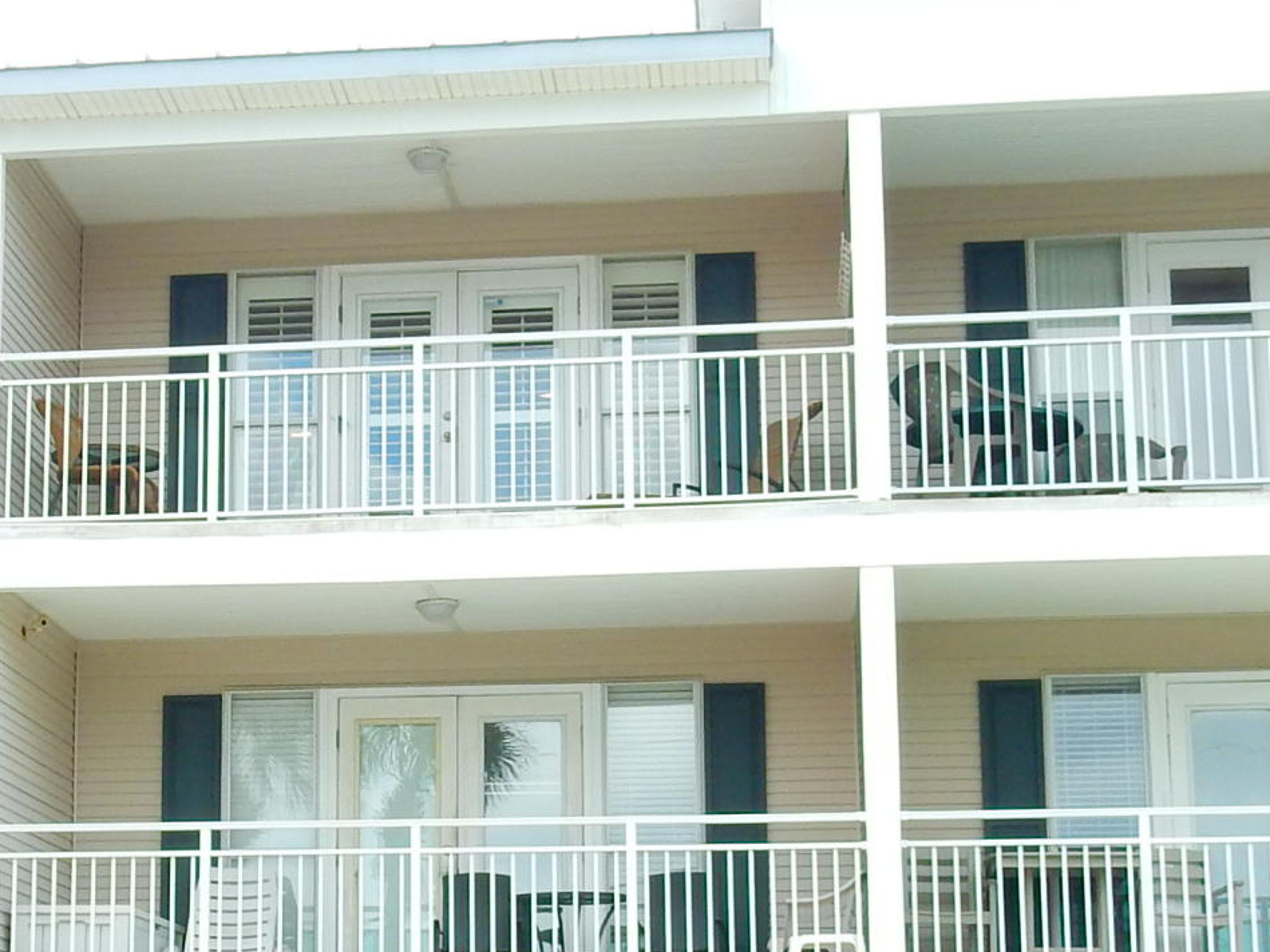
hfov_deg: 24.5
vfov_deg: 18.6
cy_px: 665
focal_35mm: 79
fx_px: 2899
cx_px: 335
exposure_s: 1/400
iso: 125
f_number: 3.7
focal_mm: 4.5
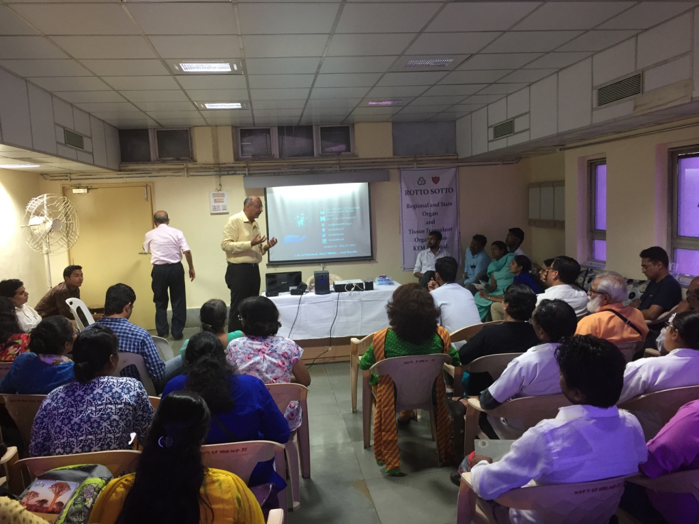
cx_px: 350
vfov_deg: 48.2
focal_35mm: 29
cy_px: 262
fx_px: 586
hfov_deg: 61.7
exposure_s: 1/33
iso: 125
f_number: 2.2
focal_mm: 4.15
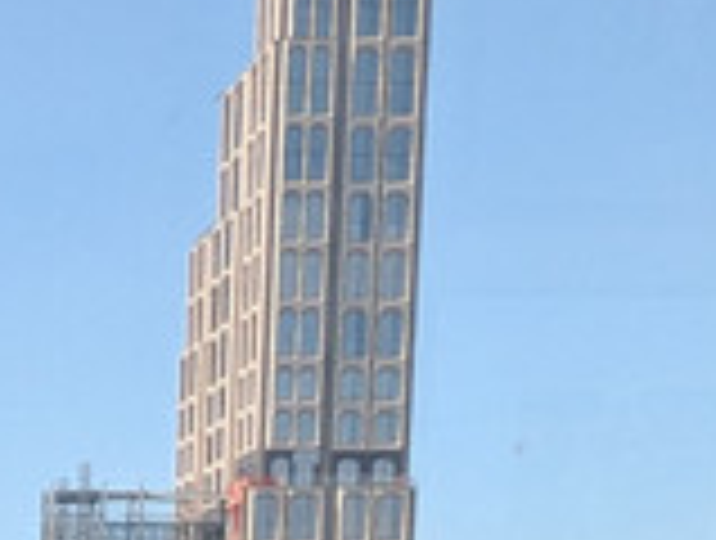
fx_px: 2218
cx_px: -435
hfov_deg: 16.3
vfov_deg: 12.3
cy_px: 1080
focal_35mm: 107
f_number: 2.2
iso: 48
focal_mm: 2.35
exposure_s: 1/550
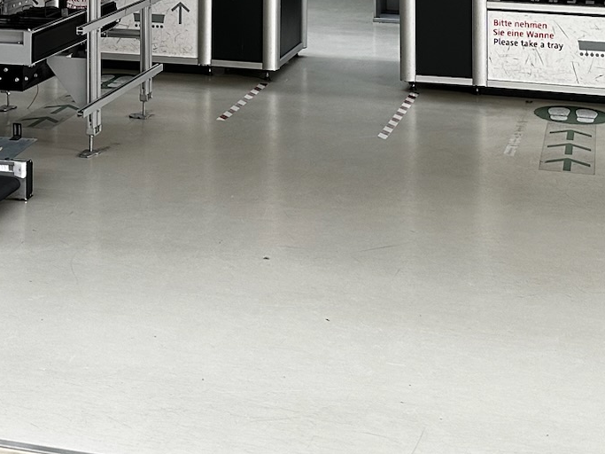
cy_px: -168
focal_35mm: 72
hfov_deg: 27.0
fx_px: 1258
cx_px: 259
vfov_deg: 18.7
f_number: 1.78
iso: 160
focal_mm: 6.86
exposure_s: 1/121
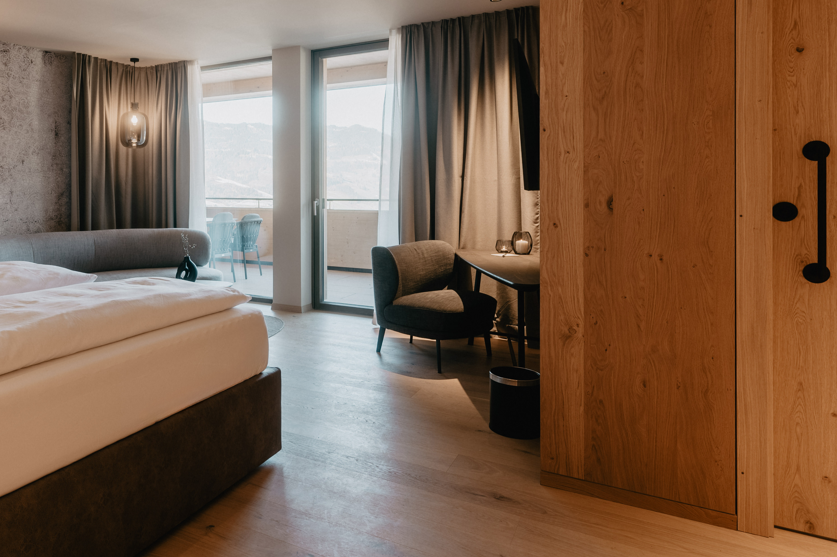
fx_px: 604
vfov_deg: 48.8
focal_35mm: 26
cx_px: 250
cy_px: 192
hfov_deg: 66.7
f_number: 8
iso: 160
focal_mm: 16
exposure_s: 1/40
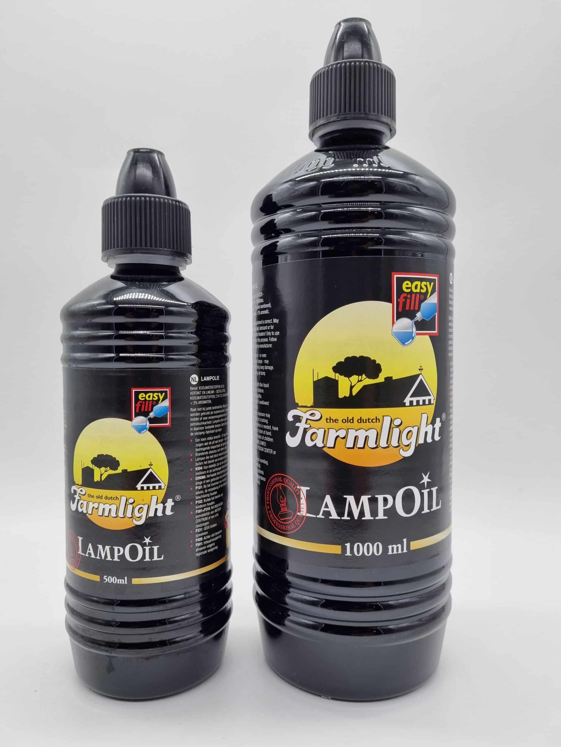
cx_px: 280
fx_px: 562
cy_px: 374
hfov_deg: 53.1
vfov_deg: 67.3
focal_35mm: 26
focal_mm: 5.4
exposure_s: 1/268
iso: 50
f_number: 1.8
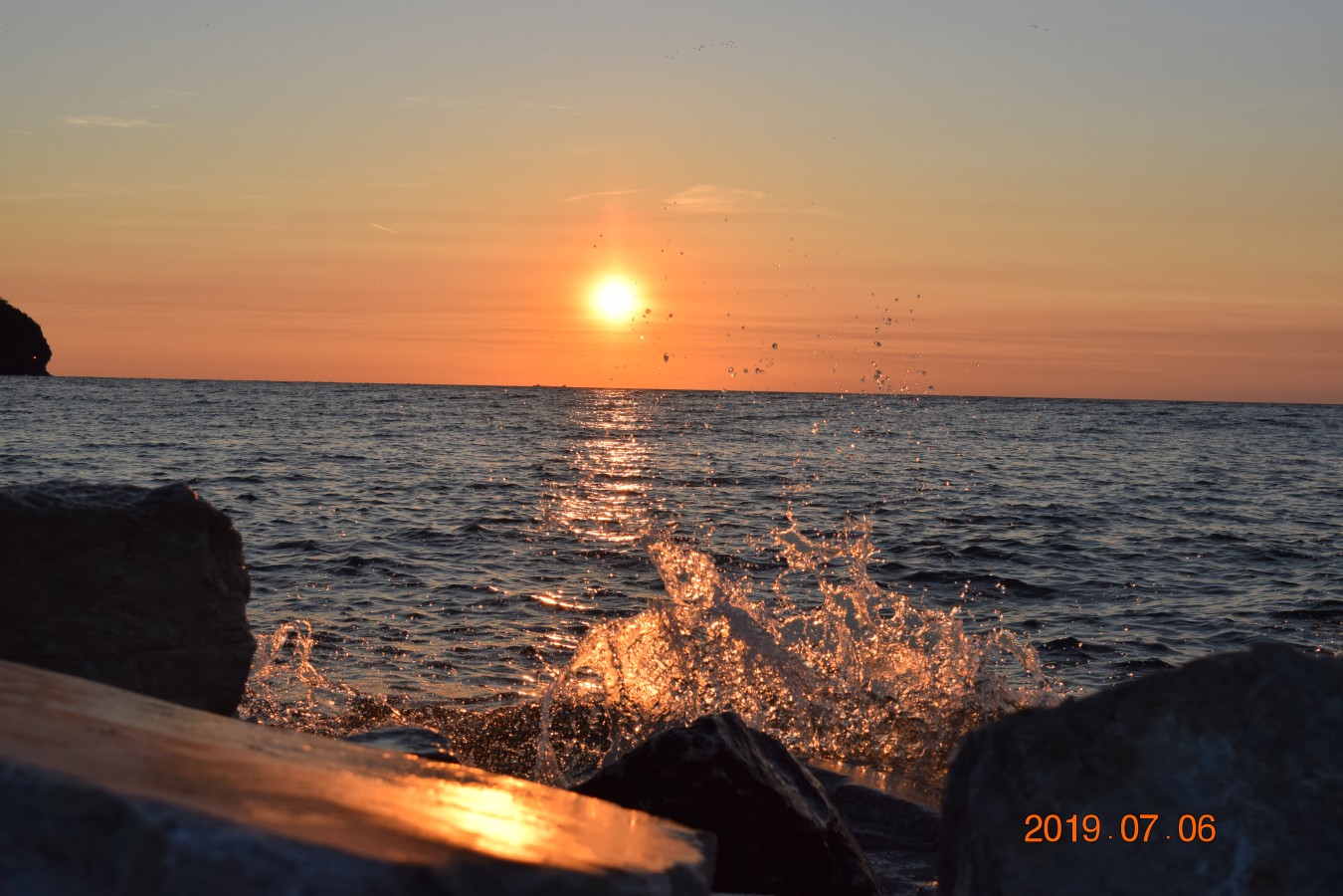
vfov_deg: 25.8
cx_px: 672
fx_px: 1958
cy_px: 448
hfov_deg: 37.9
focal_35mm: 52
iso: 400
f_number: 7.1
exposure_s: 1/2000
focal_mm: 35
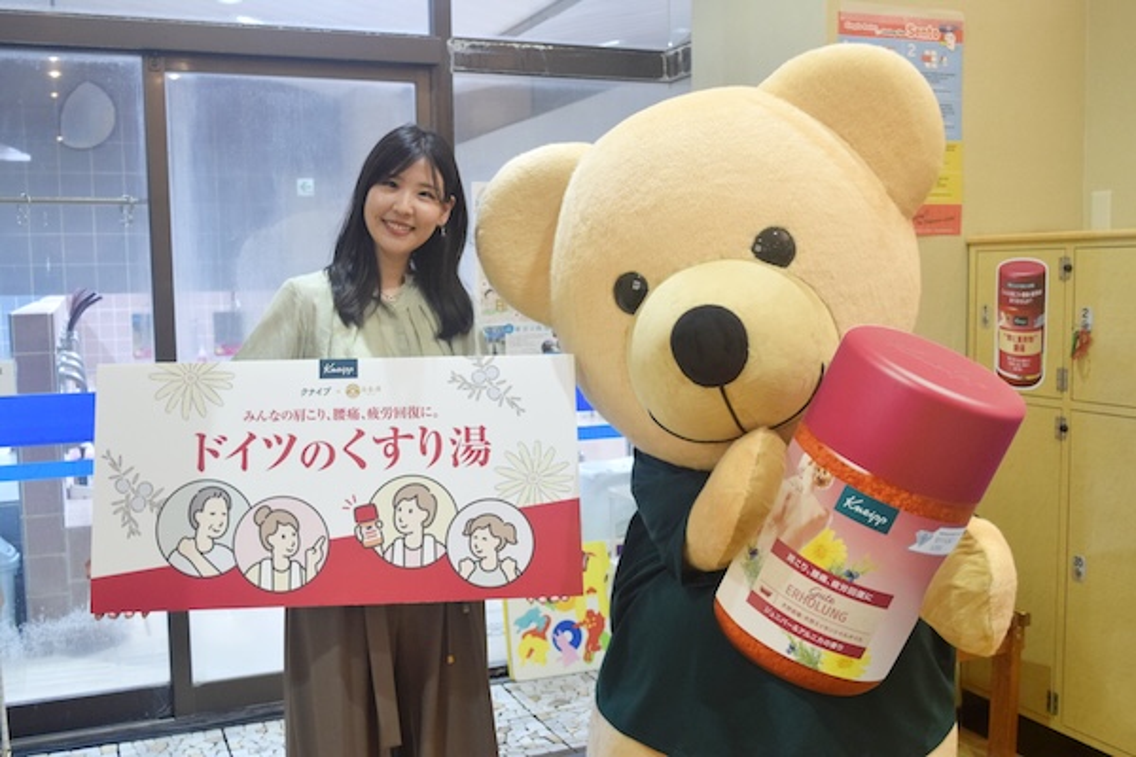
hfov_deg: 51.3
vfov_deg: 35.5
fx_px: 1183
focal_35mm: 38
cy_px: 378
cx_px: 568
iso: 1600
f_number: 6.3
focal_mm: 25
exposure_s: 1/60
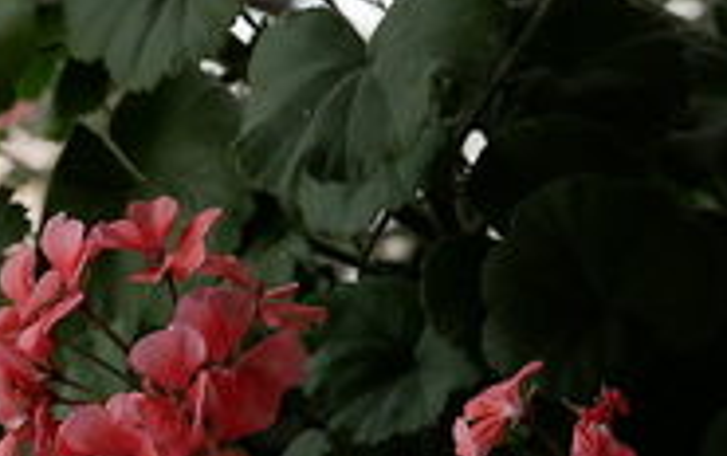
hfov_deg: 8.7
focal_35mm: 241
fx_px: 4779
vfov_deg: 5.5
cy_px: 53
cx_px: 503
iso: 800
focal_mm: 35
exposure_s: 1/100
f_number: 4
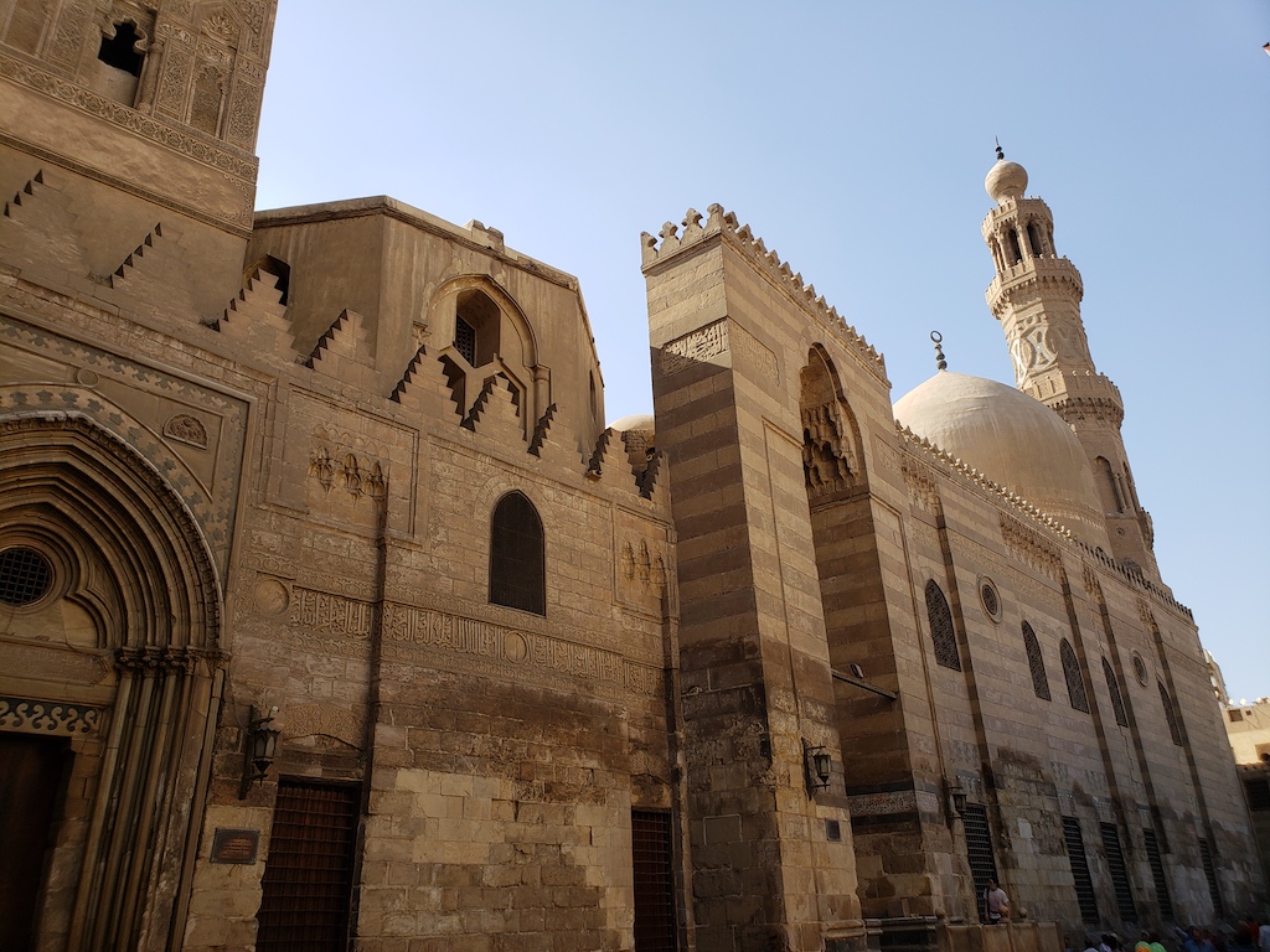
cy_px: 476
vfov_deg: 53.1
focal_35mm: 26
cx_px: 635
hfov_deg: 67.3
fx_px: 954
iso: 50
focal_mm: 4.3
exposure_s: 1/655
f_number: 2.4
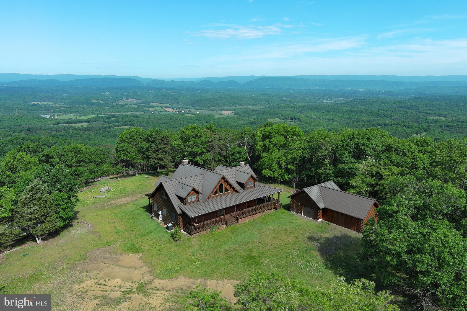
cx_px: 234
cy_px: 156
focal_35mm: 29
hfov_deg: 63.7
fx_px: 376
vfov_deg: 45.0
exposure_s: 1/1088
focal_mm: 10.57
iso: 100
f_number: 2.8
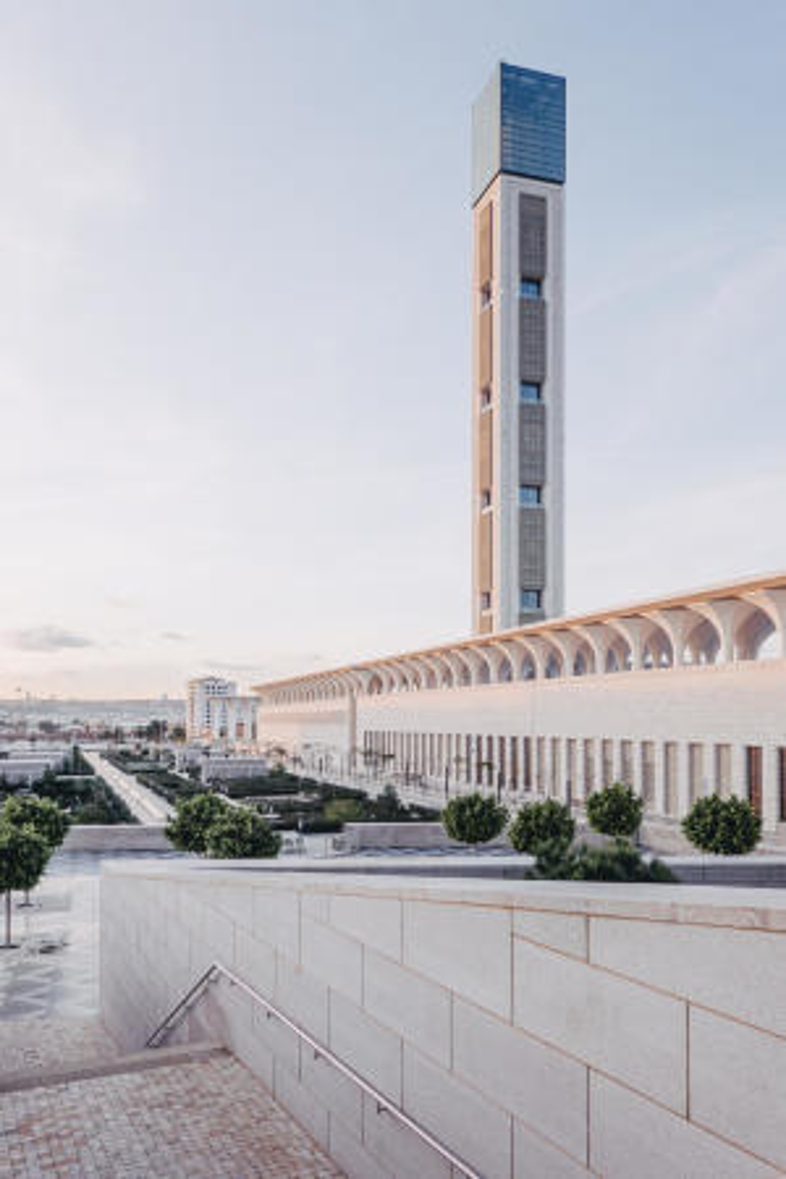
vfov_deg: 69.4
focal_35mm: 26
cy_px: 590
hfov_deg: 49.6
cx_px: 393
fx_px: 851
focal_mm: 9.75
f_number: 3.5
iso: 125
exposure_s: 1/200
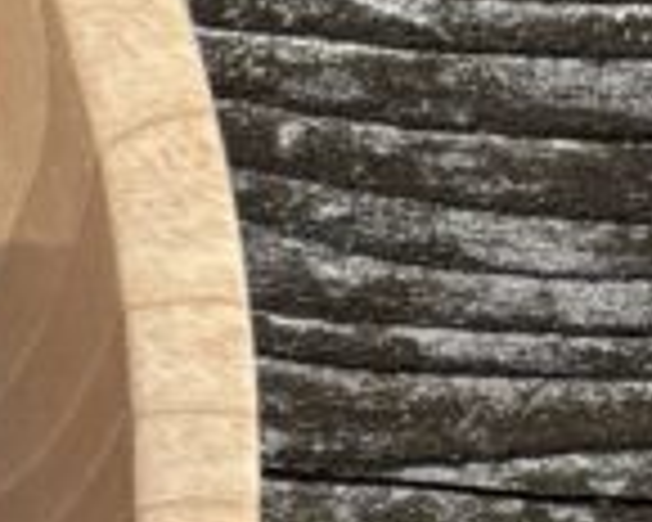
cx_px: -1286
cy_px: 454
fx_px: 3454
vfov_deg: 8.6
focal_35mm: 179
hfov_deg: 8.9
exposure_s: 1/5814
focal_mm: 5.96
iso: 50
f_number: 1.6
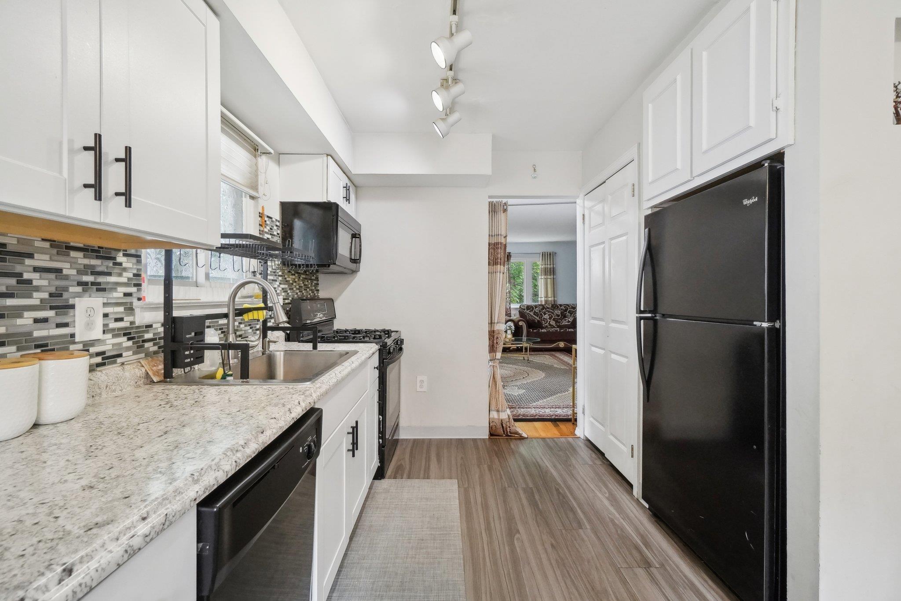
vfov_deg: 77.3
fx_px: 375
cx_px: 450
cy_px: 300
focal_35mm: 15
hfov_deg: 100.4
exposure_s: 1/30
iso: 2500
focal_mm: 10
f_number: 8
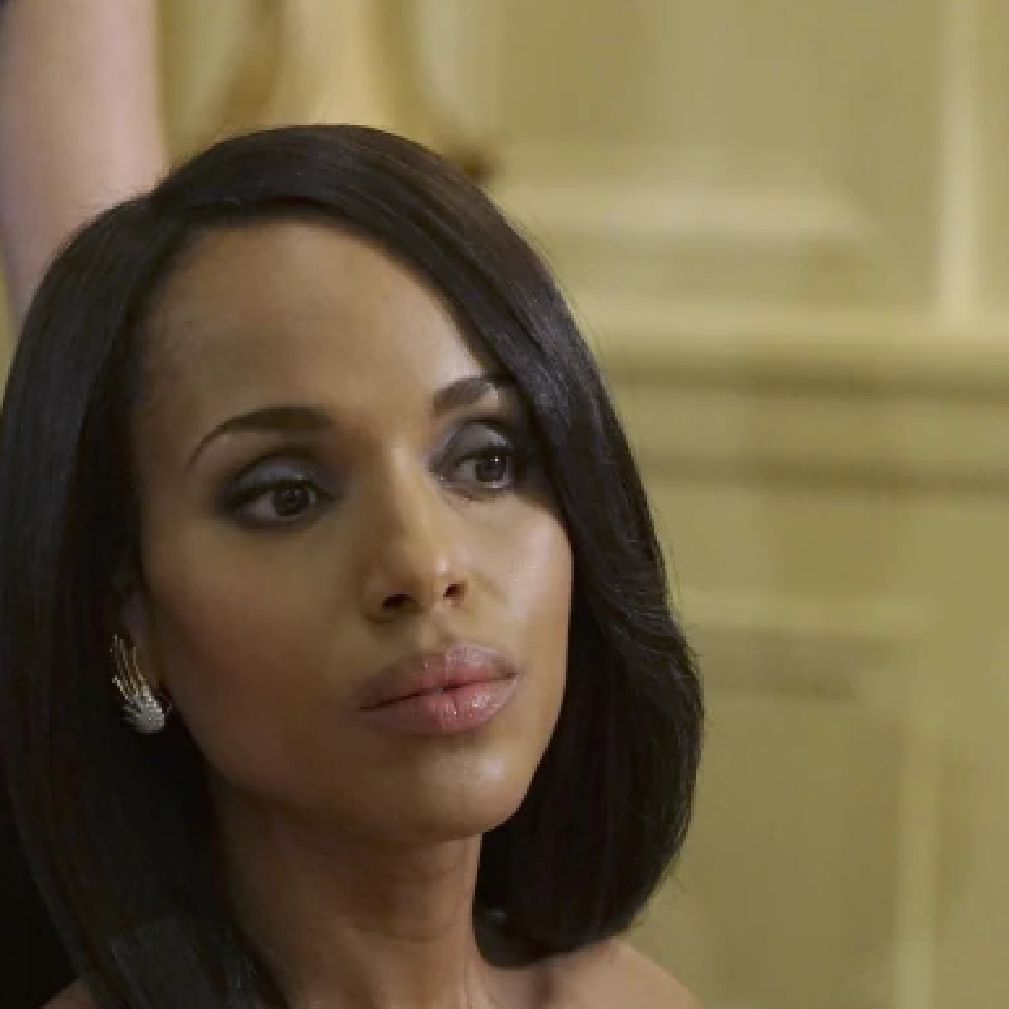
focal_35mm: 271
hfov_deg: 6.4
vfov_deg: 6.5
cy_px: 781
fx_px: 8937
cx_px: 0
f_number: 5.6
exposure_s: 1/160
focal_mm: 137
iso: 8000
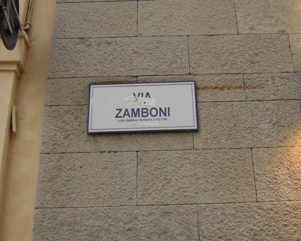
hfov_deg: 35.9
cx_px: 169
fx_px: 463
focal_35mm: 52
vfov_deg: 29.1
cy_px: 124
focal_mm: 8.1
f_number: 3.5
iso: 160
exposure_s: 1/50
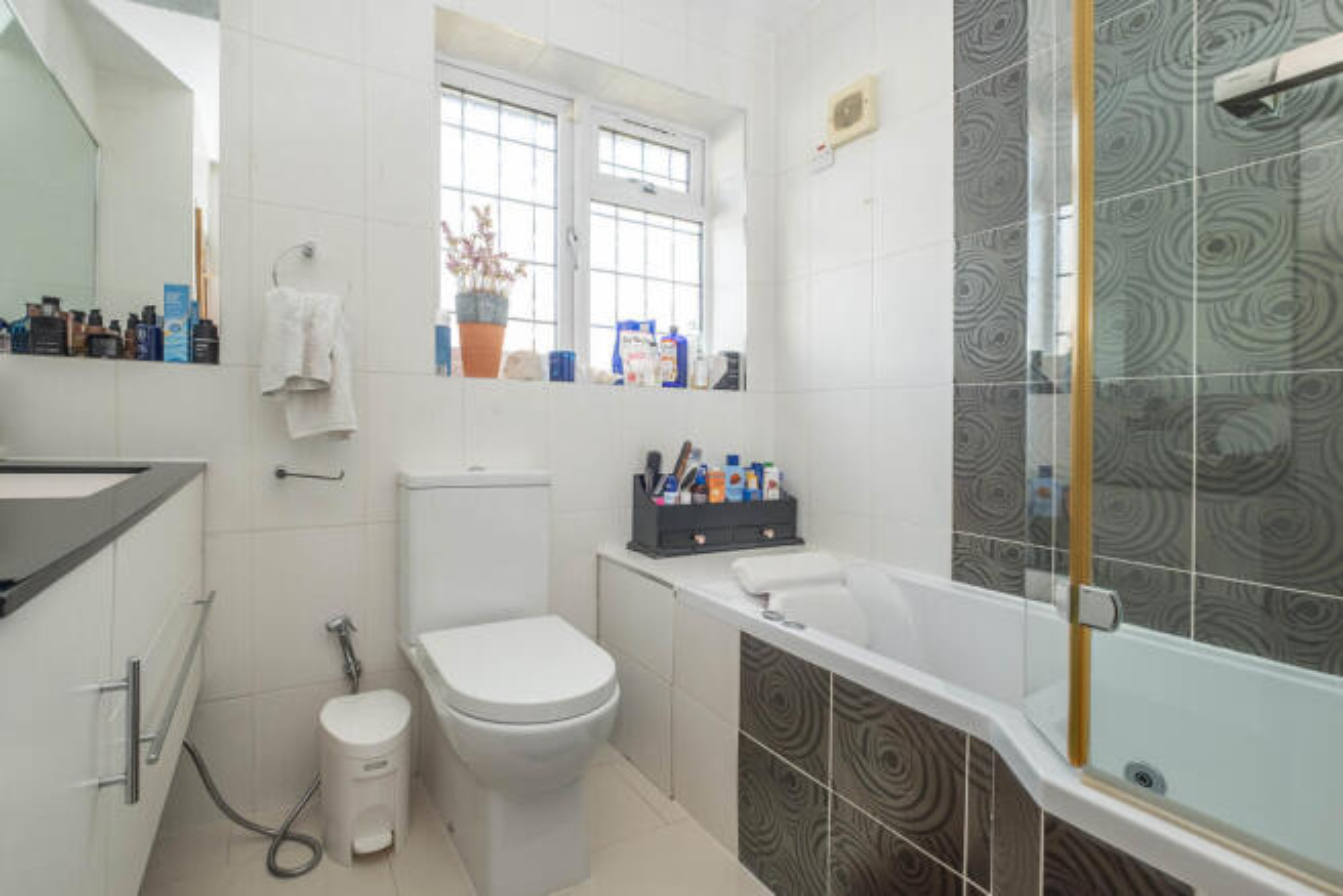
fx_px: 560
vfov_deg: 77.4
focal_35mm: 15
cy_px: 448
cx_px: 672
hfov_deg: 100.4
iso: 400
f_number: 6.4
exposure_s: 1/30
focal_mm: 10
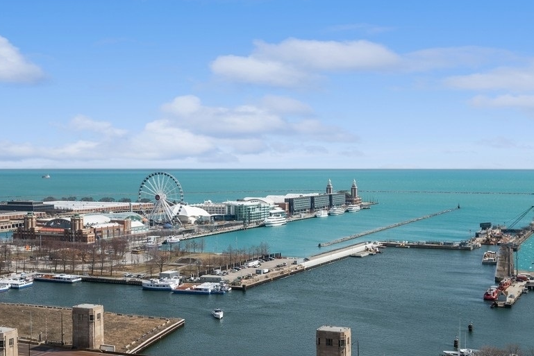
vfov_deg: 28.1
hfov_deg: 41.1
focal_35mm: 48
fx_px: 712
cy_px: 176
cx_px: 250
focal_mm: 27.5
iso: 320
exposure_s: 1/800
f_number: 8
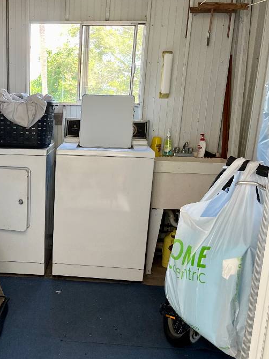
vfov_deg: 42.4
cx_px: 42
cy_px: 237
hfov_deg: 31.7
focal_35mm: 44
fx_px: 456
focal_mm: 5.1
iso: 125
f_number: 1.6
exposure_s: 1/121
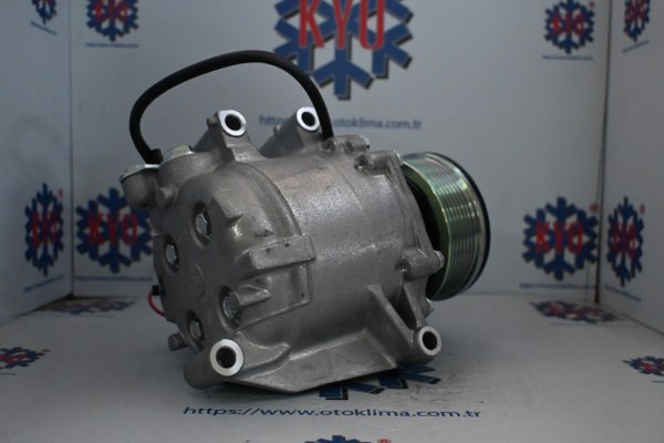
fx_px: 636
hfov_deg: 55.1
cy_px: 222
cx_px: 332
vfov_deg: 38.4
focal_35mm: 34
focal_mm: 23
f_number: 4.2
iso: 3200
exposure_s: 1/80
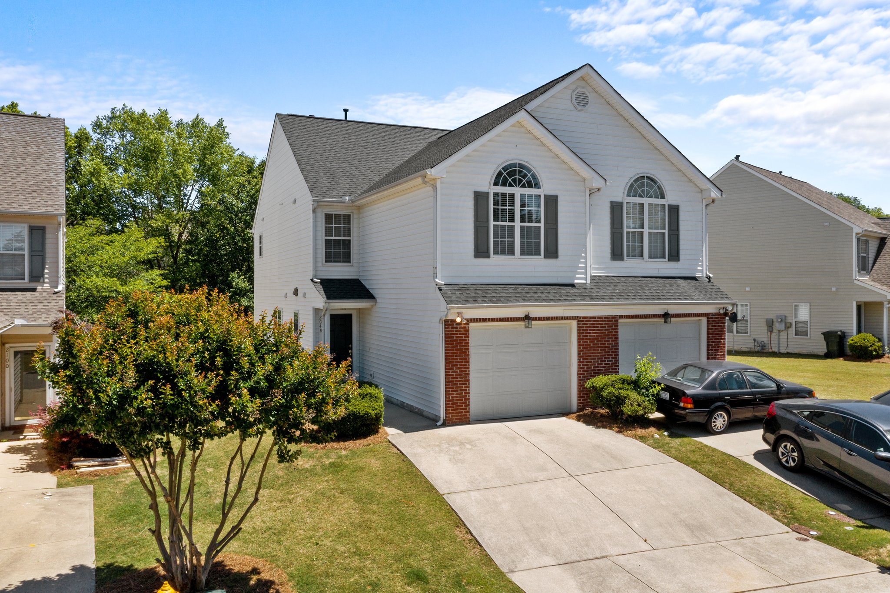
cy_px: 296
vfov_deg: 46.4
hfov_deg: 65.5
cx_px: 445
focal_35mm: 28
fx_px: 692
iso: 100
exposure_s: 1/320
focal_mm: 10.26
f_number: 8
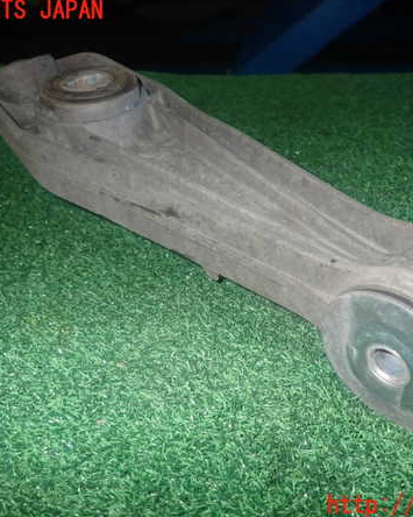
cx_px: 241
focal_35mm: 33
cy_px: 258
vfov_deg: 54.2
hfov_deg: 44.4
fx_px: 504
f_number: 5.6
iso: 320
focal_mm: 4.5
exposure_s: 1/30
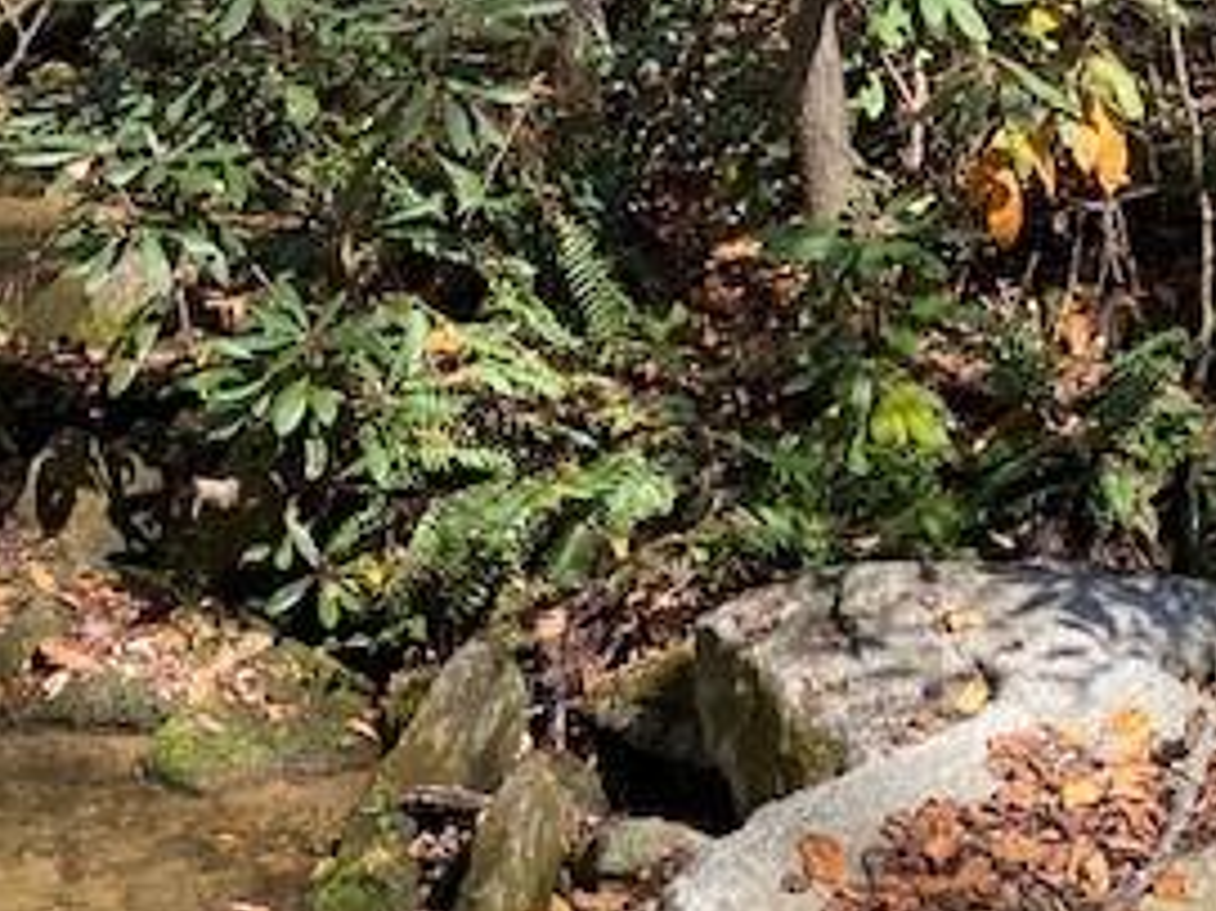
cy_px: 139
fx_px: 4319
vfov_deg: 12.0
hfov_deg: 15.8
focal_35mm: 123
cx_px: 54
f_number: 2
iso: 20
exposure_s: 1/318
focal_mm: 6
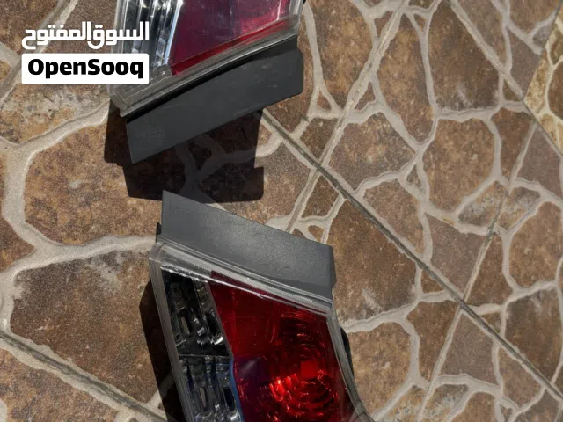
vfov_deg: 56.8
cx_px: 282
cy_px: 211
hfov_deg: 71.6
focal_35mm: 24
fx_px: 390
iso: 64
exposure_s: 1/14085
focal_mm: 6.76
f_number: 1.78
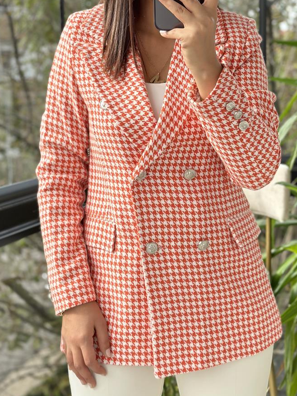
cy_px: 138
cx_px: 186
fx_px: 834
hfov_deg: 20.1
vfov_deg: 26.5
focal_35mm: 73
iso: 80
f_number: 1.78
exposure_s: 1/300
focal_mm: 6.86
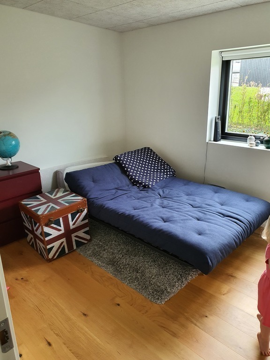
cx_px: 135
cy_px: 180
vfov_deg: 67.3
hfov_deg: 53.1
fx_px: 270
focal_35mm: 26
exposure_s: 1/50
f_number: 2.4
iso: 250
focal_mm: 4.3
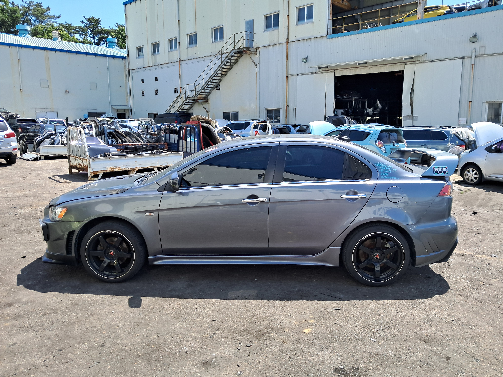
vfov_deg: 51.4
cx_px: 252
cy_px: 188
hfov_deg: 65.3
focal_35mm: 27
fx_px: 392
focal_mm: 4
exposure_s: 1/412
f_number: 1.8
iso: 50
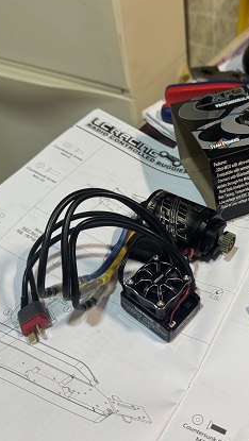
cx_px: 203
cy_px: 216
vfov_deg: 55.3
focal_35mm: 36
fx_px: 422
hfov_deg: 31.9
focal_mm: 6.76
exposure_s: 1/50
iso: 160
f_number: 1.78
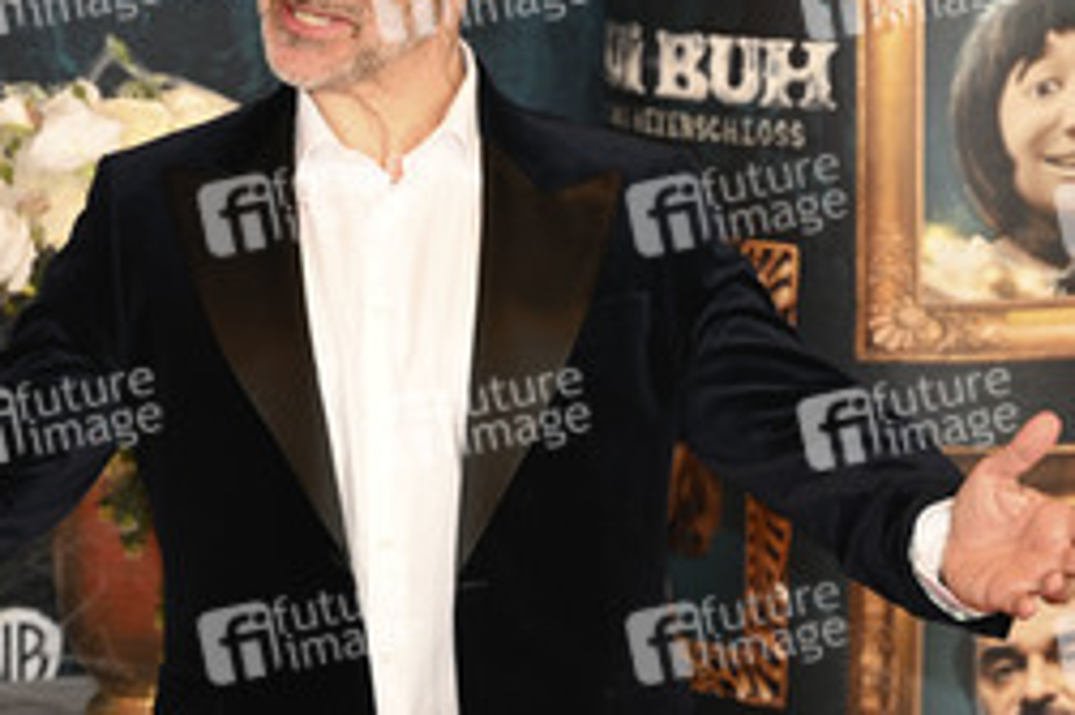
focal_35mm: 135
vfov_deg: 10.1
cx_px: 366
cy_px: 313
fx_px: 4028
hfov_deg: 15.2
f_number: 2.8
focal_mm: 75
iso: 400
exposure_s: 1/125
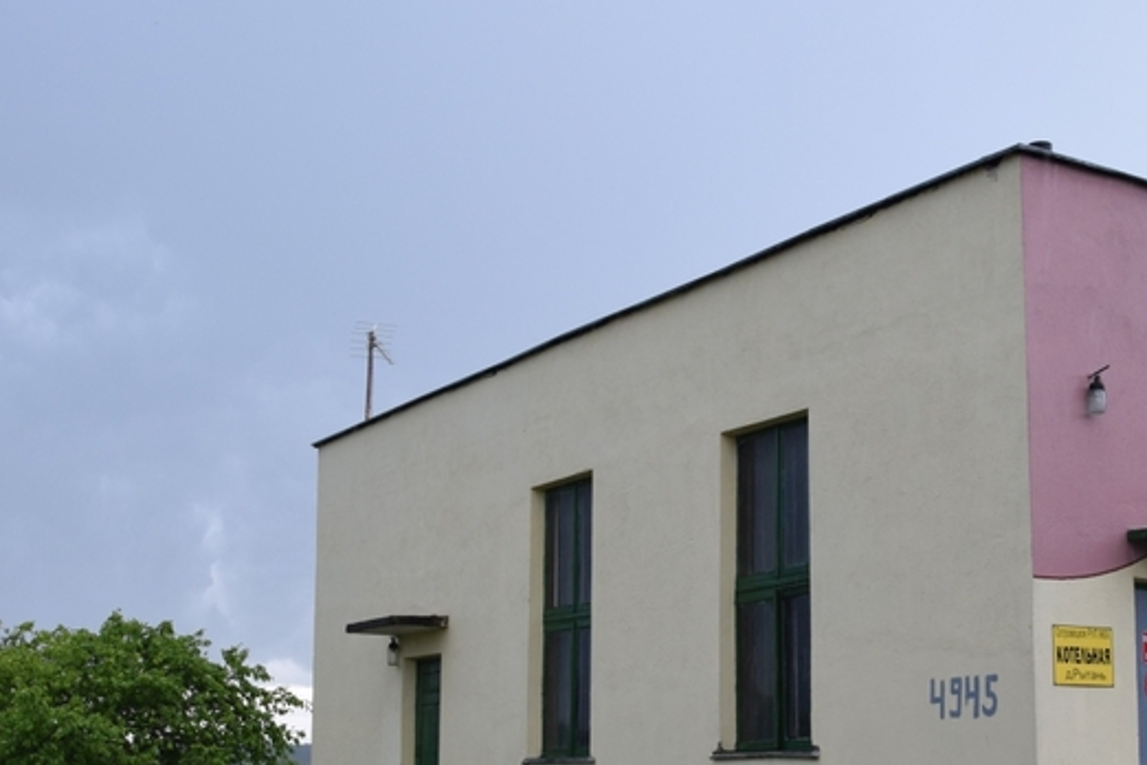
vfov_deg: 25.3
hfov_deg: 37.0
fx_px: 1689
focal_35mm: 53
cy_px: 537
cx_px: 789
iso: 400
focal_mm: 18
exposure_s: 1/160
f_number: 6.3
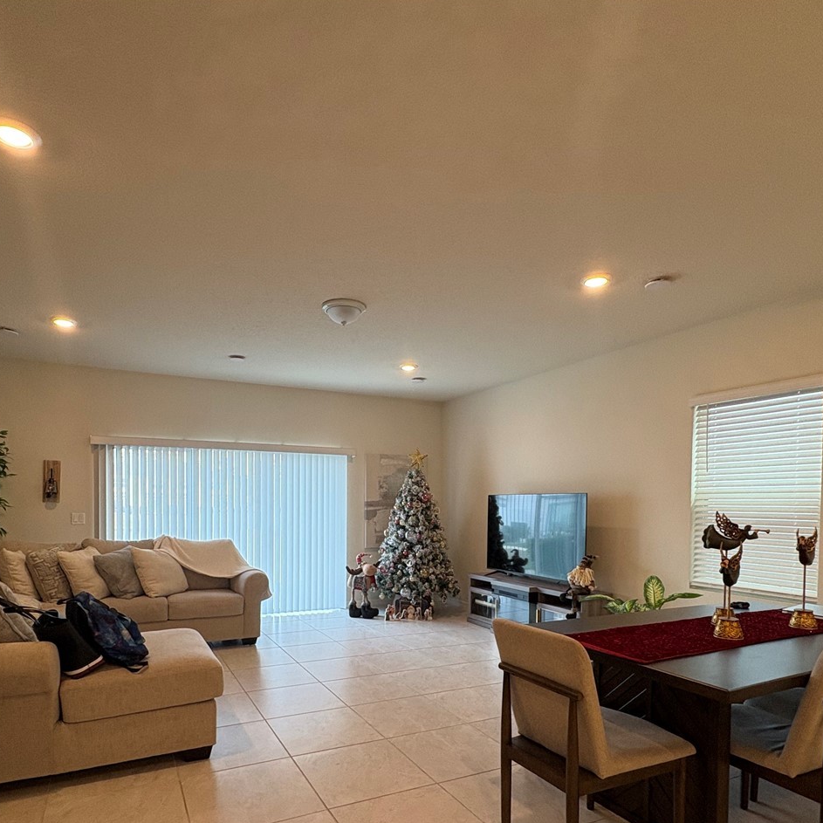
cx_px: 378
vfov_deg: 70.9
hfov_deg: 72.0
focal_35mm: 21
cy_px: 517
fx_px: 565
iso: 160
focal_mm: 2.22
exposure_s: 1/120
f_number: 2.2
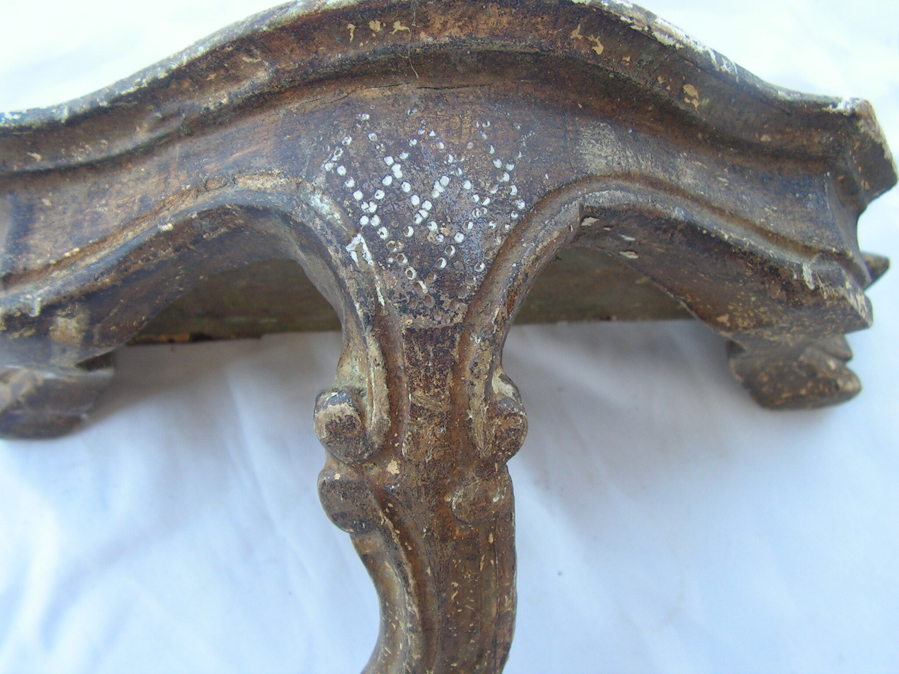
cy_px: 337
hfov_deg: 51.4
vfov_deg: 39.7
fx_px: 935
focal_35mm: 36
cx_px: 450
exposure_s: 1/80
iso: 64
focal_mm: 6
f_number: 3.2
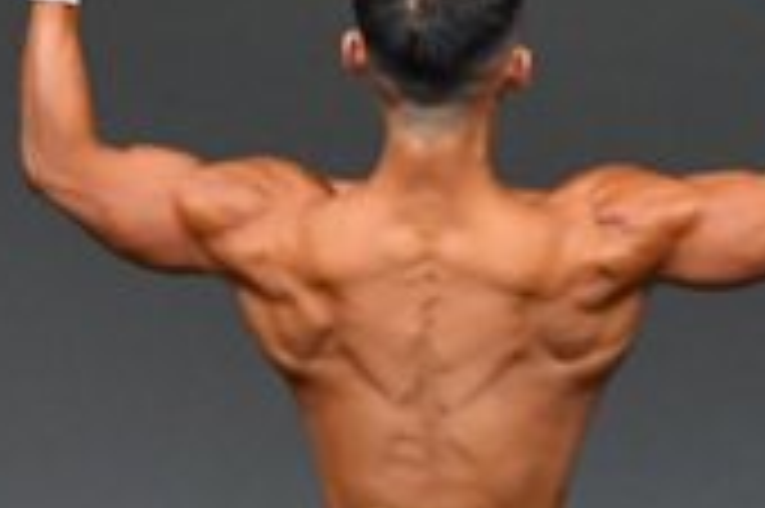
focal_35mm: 1367
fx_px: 29020
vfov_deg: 1.0
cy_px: 342
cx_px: 529
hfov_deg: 1.5
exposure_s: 1/400
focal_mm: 200
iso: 4000
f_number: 5.6
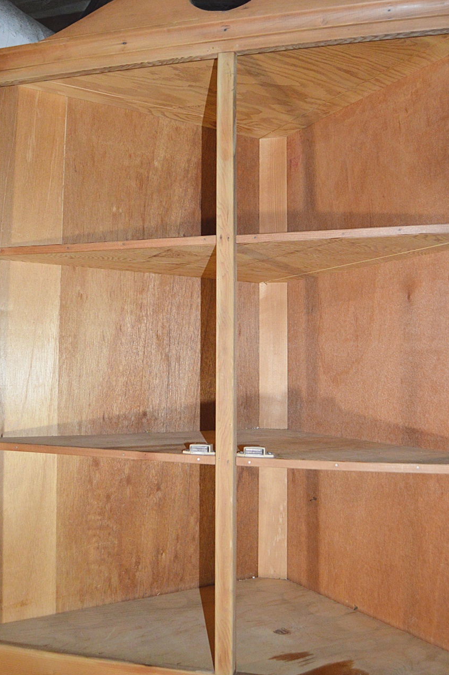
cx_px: 202
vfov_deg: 58.6
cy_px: 299
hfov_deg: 41.0
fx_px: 600
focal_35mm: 32
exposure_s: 1/60
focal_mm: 18
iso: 2000
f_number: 3.5
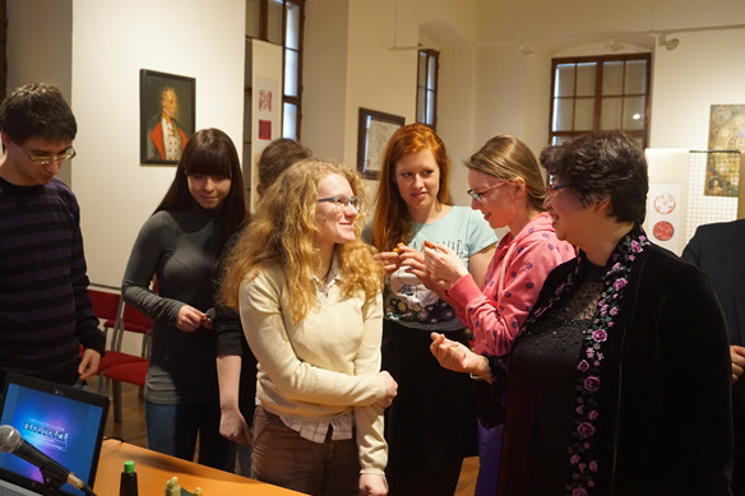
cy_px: 247
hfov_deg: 51.9
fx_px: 765
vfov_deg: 35.9
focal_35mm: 37
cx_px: 379
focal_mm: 24
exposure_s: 1/60
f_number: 4.5
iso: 3200
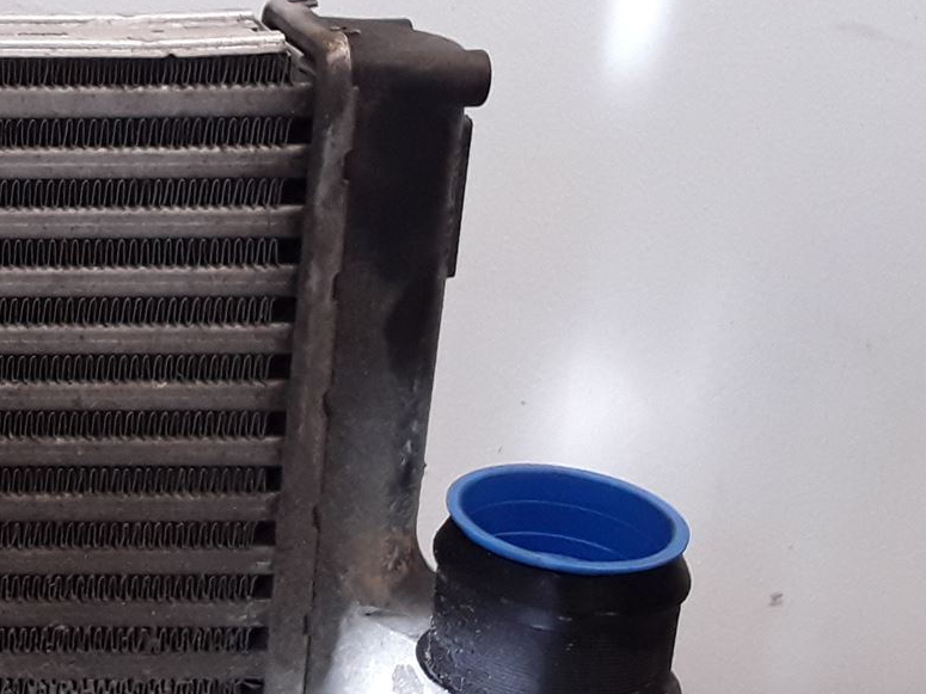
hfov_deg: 23.8
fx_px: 1979
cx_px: -213
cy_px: 349
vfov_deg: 19.9
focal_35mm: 74
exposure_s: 1/189
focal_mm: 2.91
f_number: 1.9
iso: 100
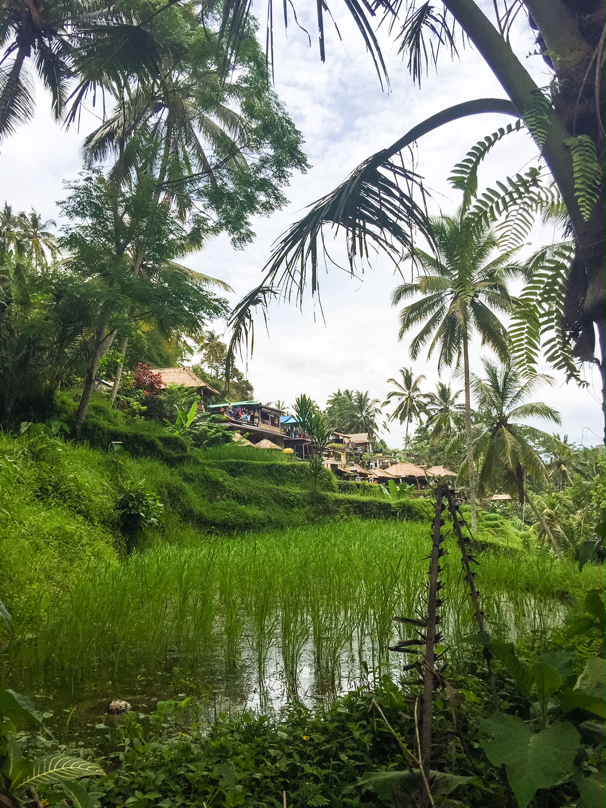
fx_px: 677
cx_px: 303
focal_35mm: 29
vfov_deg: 61.7
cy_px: 404
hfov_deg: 48.2
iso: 32
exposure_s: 1/3968
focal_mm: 4.15
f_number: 2.2
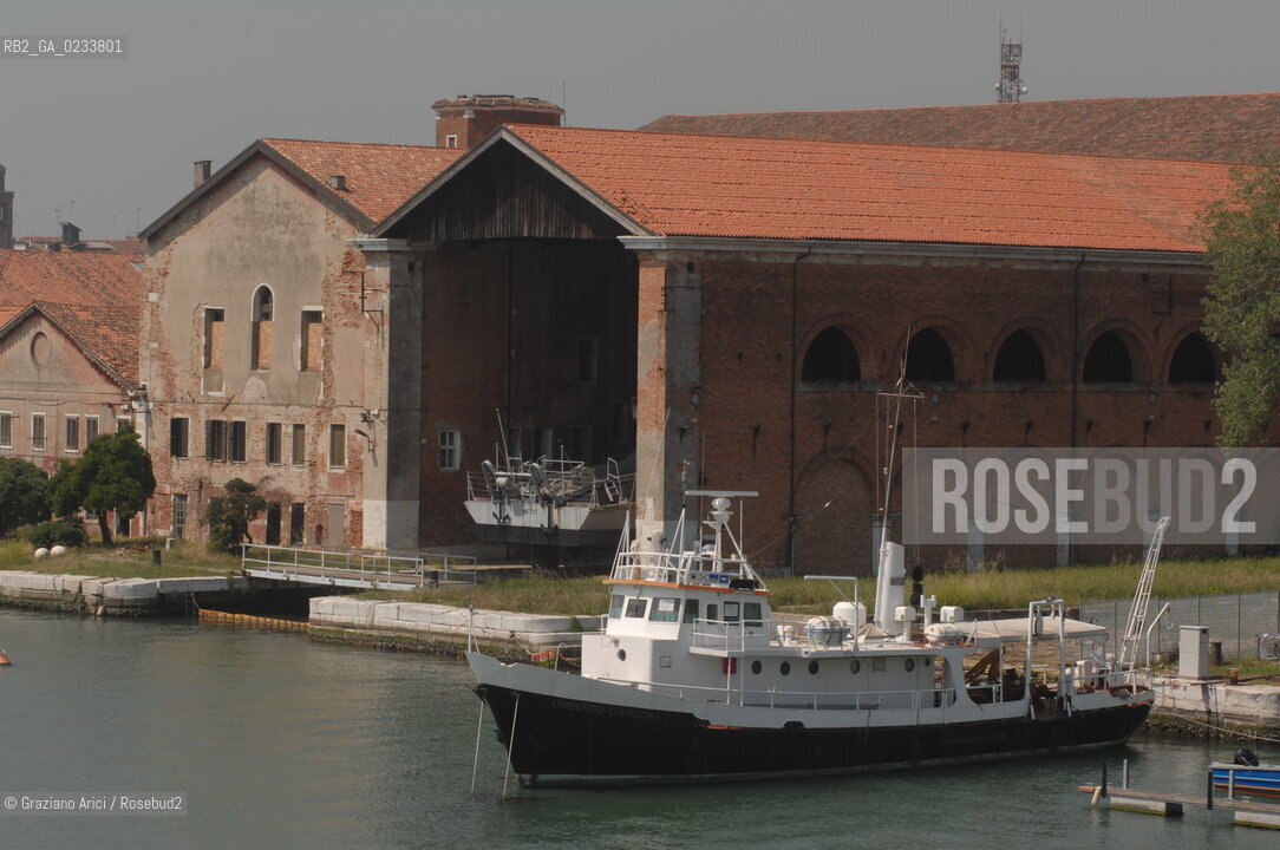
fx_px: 4261
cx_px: 640
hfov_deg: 17.1
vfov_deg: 11.4
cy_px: 425
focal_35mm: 120
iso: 100
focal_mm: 80
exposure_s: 1/200
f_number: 11
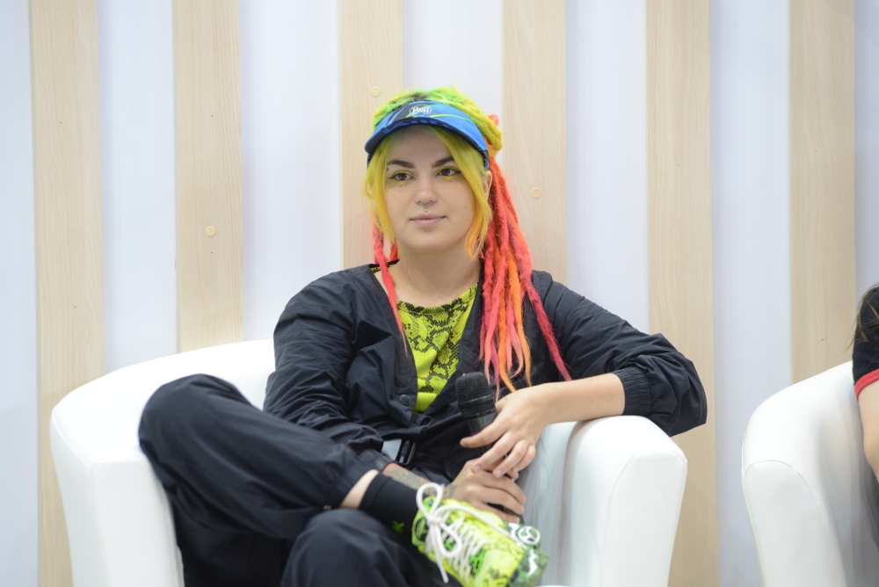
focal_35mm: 200
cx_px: 440
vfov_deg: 6.9
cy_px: 294
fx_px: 4886
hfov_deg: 10.3
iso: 1600
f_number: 4
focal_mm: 200
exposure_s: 1/160
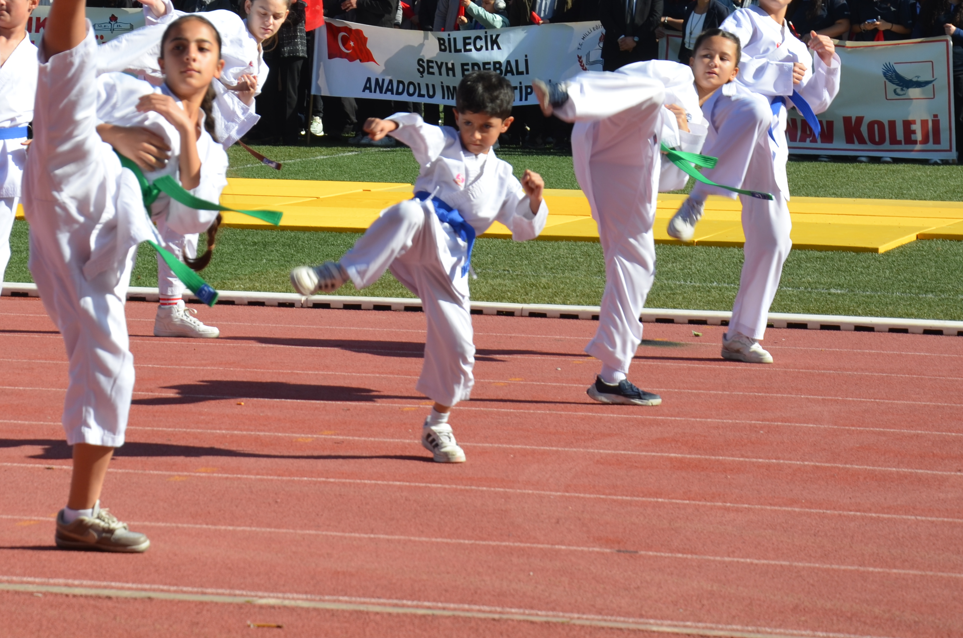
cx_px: 258
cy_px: 168
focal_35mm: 169
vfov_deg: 8.1
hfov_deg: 12.2
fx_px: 4511
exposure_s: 1/250
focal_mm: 70
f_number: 8
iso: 100
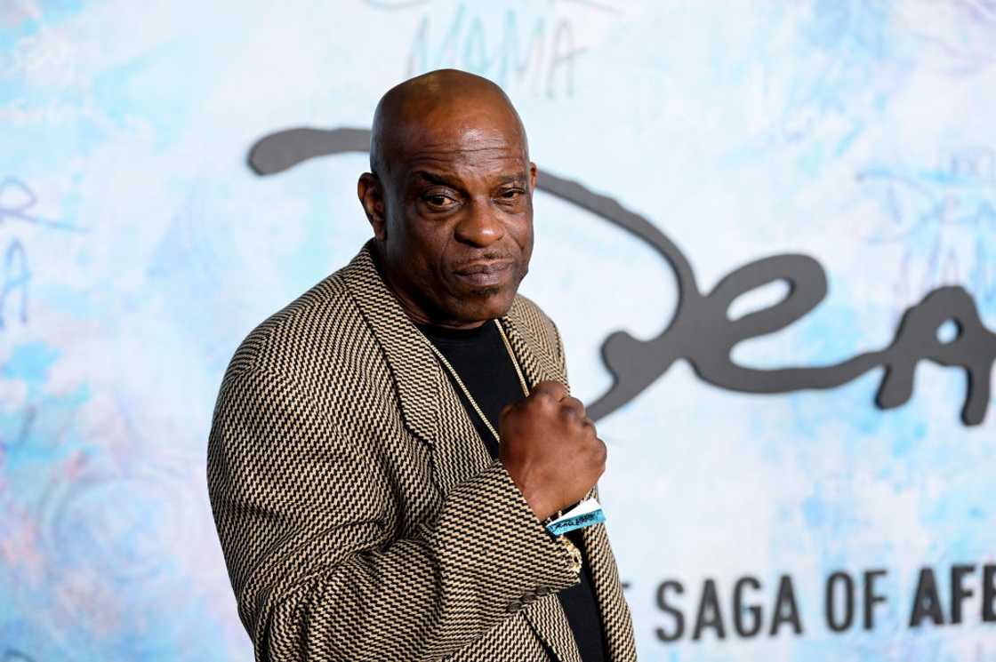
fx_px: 2239
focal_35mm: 81
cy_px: 331
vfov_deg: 16.8
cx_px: 498
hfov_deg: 25.1
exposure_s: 1/320
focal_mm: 81
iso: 2500
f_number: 4
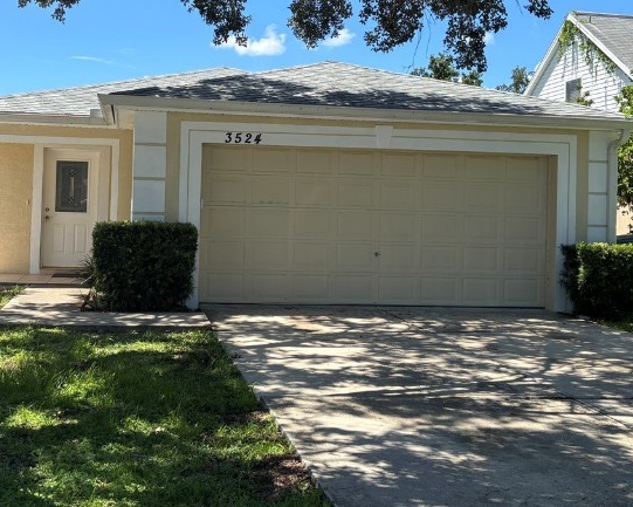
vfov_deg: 31.3
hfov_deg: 38.7
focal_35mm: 48
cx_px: 269
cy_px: 185
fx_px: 899
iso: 50
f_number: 1.6
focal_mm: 5.96
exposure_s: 1/1949
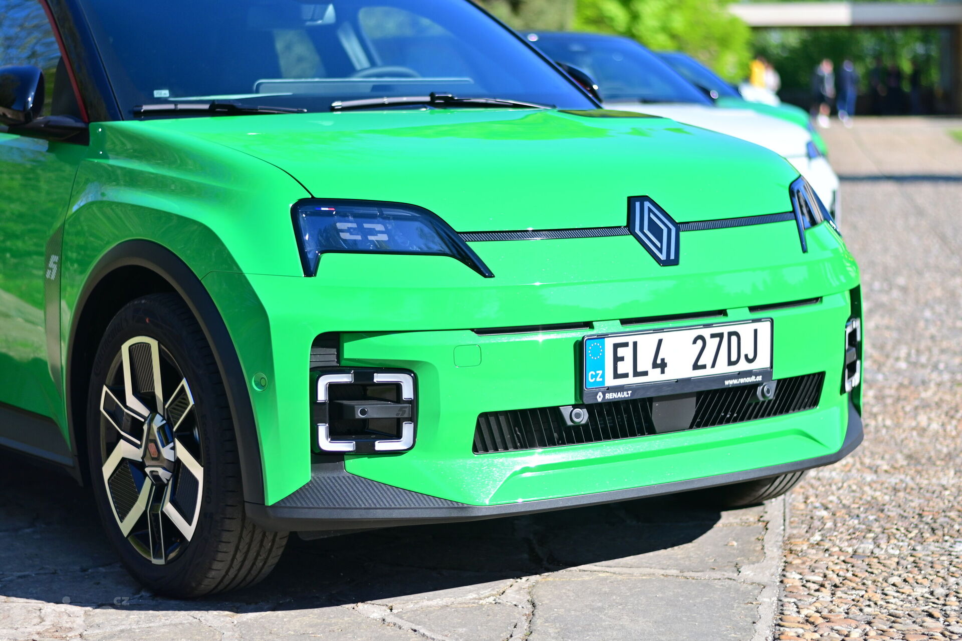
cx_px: 481
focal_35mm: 75
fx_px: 2004
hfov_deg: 27.0
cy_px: 320
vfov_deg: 18.2
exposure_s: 1/4000
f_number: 1.8
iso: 125
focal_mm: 50
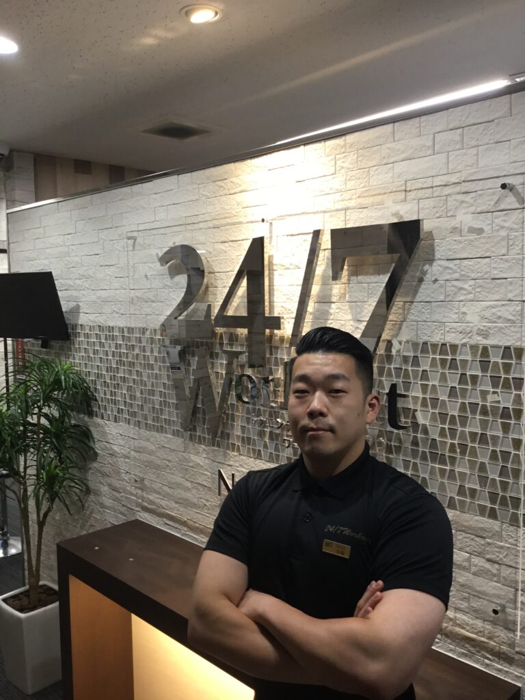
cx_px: 262
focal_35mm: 31
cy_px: 350
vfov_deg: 58.4
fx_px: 627
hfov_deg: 45.4
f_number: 2.4
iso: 64
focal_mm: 3.3
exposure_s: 1/30
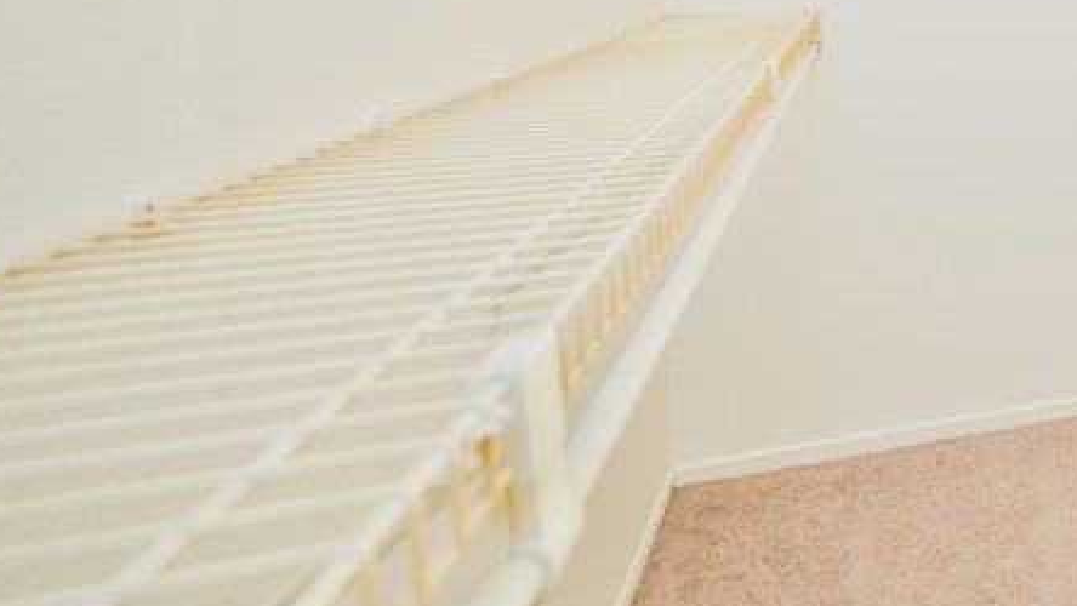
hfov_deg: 50.1
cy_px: -63
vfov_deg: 34.6
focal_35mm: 29
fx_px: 828
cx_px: 1130
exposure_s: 1/125
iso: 400
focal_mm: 12
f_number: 4
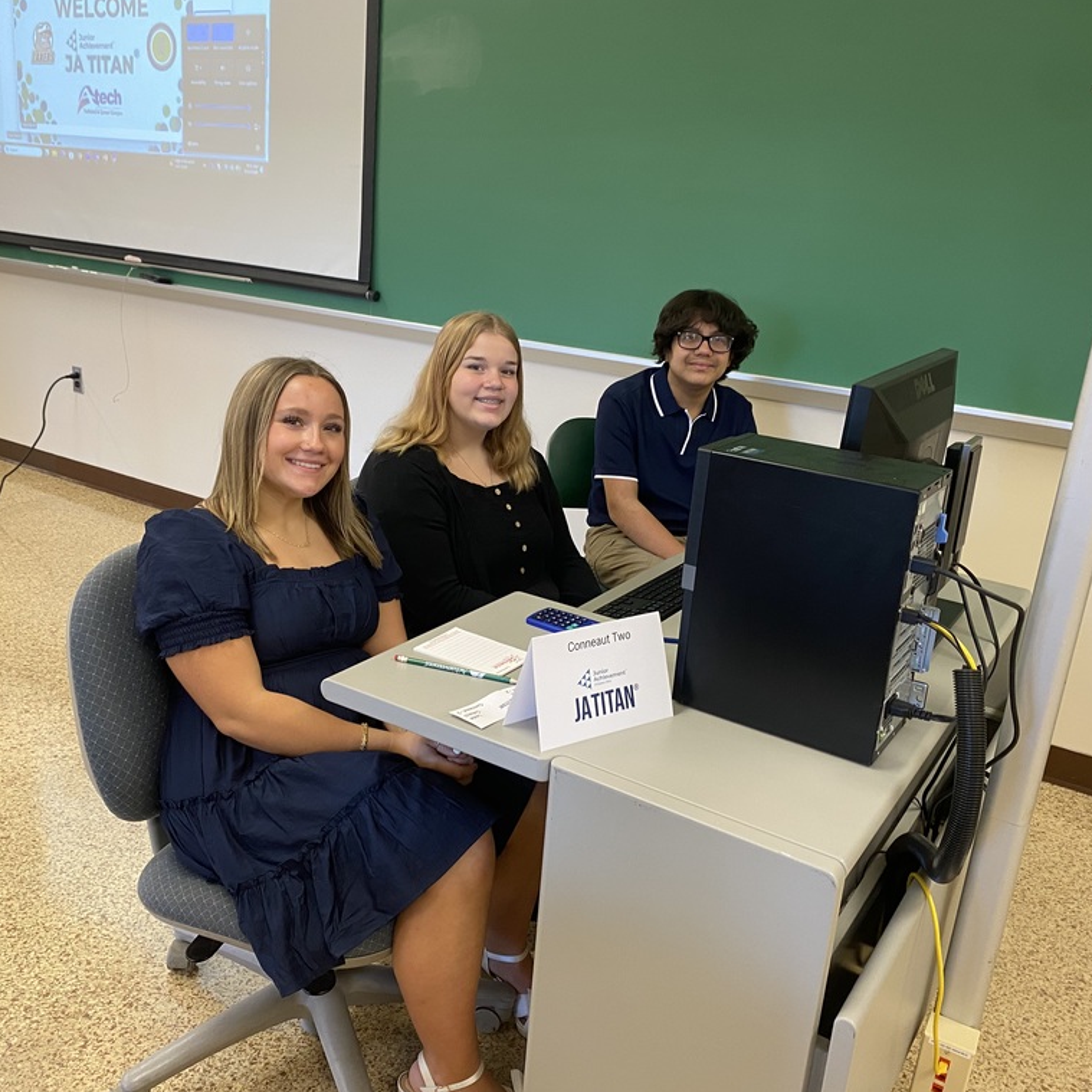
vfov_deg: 52.5
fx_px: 1106
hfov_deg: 52.5
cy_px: 544
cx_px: 547
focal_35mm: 31
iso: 125
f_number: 1.8
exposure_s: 1/60
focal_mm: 4.25
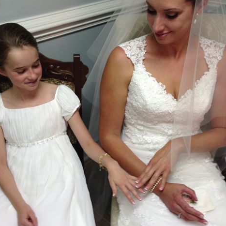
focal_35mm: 40
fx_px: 295
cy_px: 113
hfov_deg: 41.8
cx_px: 102
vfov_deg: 41.9
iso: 50
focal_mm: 4.12
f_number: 2.4
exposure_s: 1/20
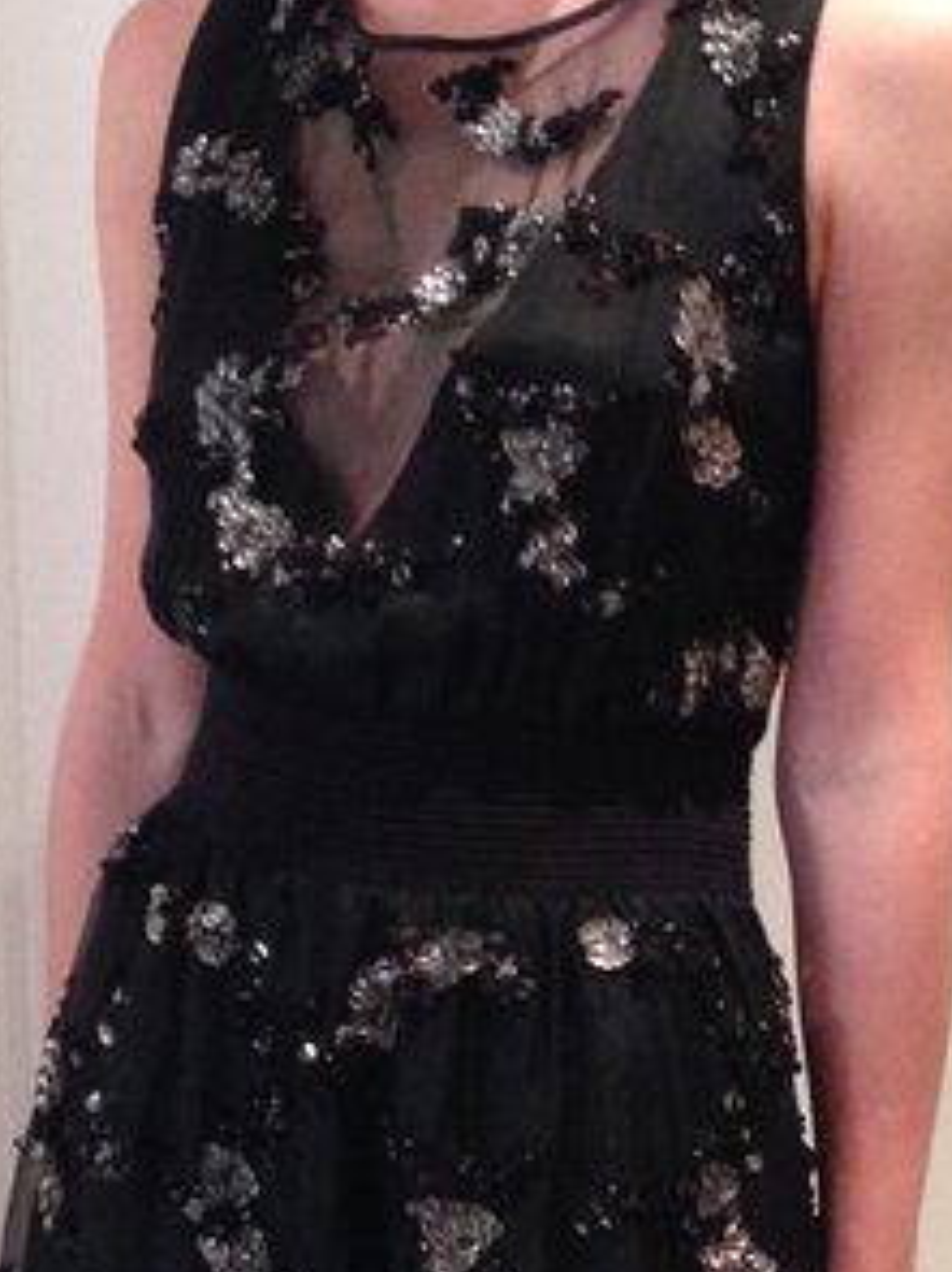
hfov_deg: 12.2
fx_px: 4440
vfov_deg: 16.1
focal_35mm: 121
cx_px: 543
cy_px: 1143
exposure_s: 1/20
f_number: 2.4
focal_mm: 4.12
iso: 250
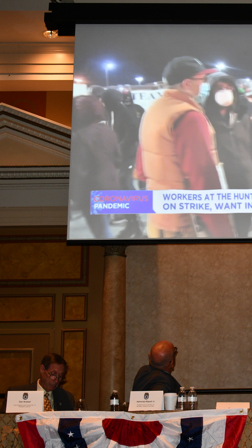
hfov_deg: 16.0
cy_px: 223
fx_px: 867
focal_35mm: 73
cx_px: 293
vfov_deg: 29.0
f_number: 4.2
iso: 560
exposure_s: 1/60
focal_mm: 31
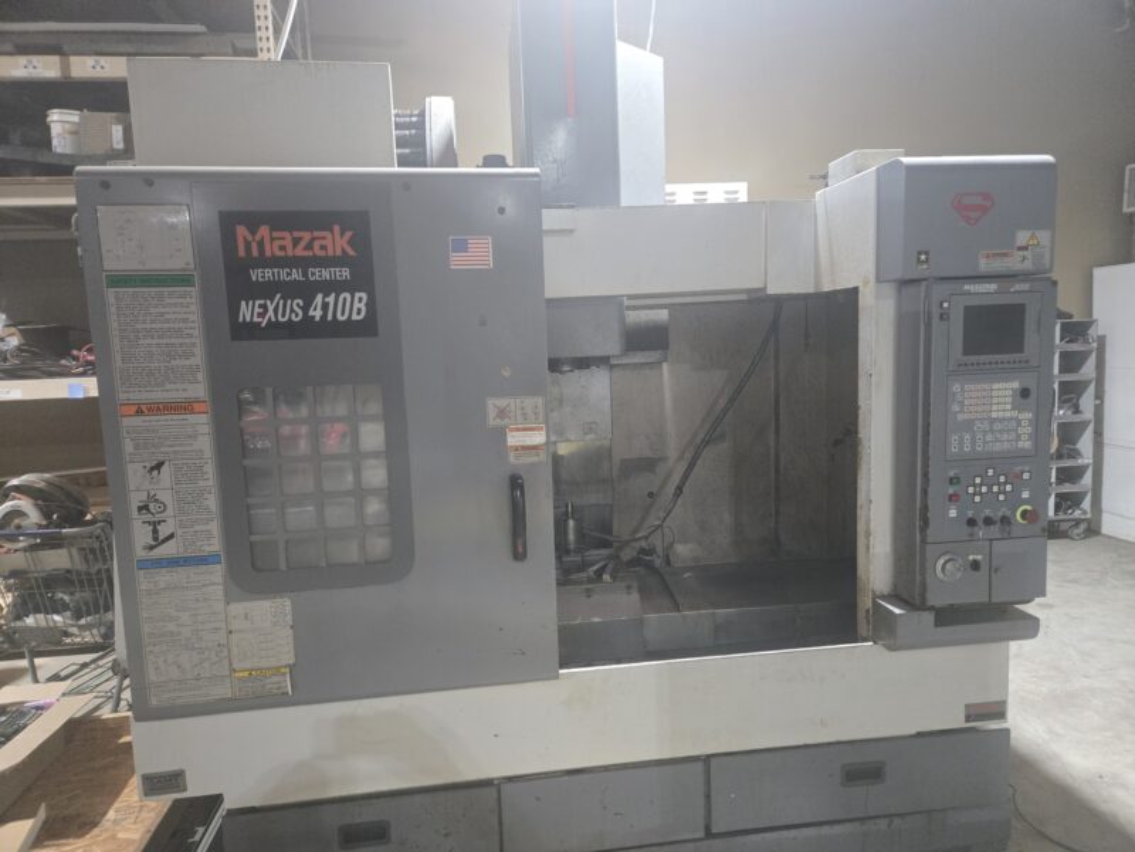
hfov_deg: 73.9
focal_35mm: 23
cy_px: 426
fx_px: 754
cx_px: 568
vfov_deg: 58.9
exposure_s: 1/120
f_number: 1.8
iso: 800
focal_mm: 5.4
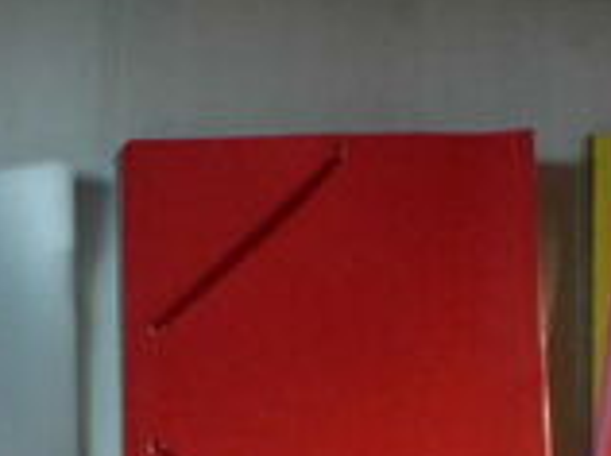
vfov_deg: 17.4
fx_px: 1339
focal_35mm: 76
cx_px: 73
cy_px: 680
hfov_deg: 25.0
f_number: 3.1
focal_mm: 4.5
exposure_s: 1/30
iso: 400
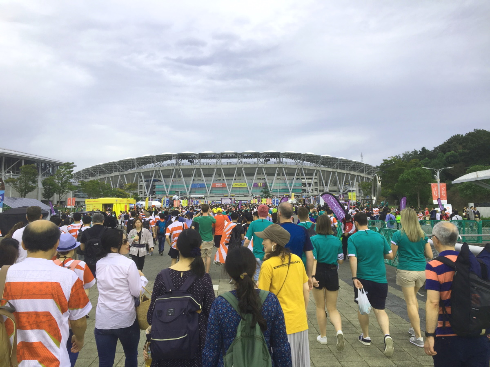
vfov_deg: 48.2
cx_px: 245
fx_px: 411
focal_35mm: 29
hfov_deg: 61.7
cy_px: 184
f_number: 2.2
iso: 25
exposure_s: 1/686
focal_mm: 4.15
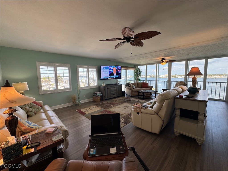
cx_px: 114
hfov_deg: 102.1
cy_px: 86
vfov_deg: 85.7
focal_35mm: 14
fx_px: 92
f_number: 2.2
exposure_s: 1/120
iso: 64
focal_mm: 2.22
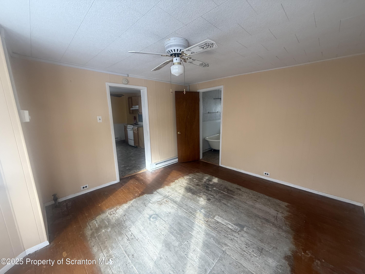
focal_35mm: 14
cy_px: 137
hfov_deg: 102.1
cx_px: 182
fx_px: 148
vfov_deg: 85.7
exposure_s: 1/99
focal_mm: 2.22
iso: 160
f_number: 2.2
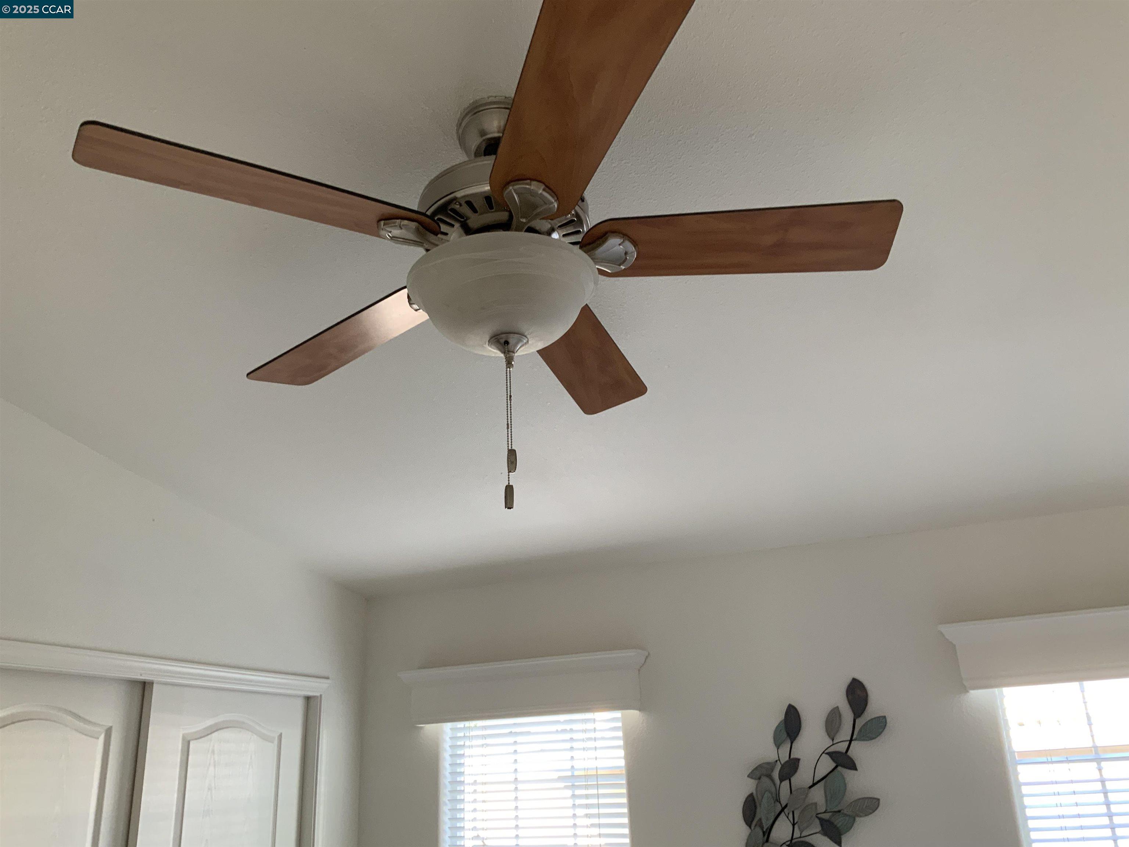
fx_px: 946
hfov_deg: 61.7
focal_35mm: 29
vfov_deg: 48.2
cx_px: 564
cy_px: 424
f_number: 1.8
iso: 64
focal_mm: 3
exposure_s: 1/60
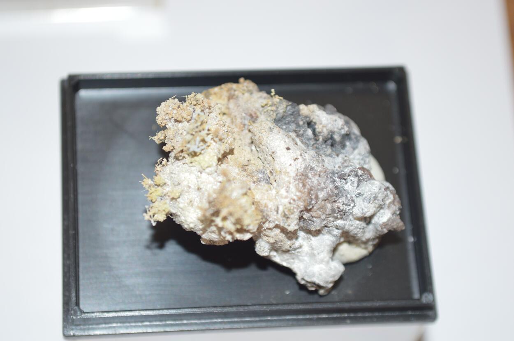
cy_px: 170
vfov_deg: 16.5
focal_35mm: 82
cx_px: 257
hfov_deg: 24.6
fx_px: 1177
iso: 400
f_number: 5.6
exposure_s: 1/20
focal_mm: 55
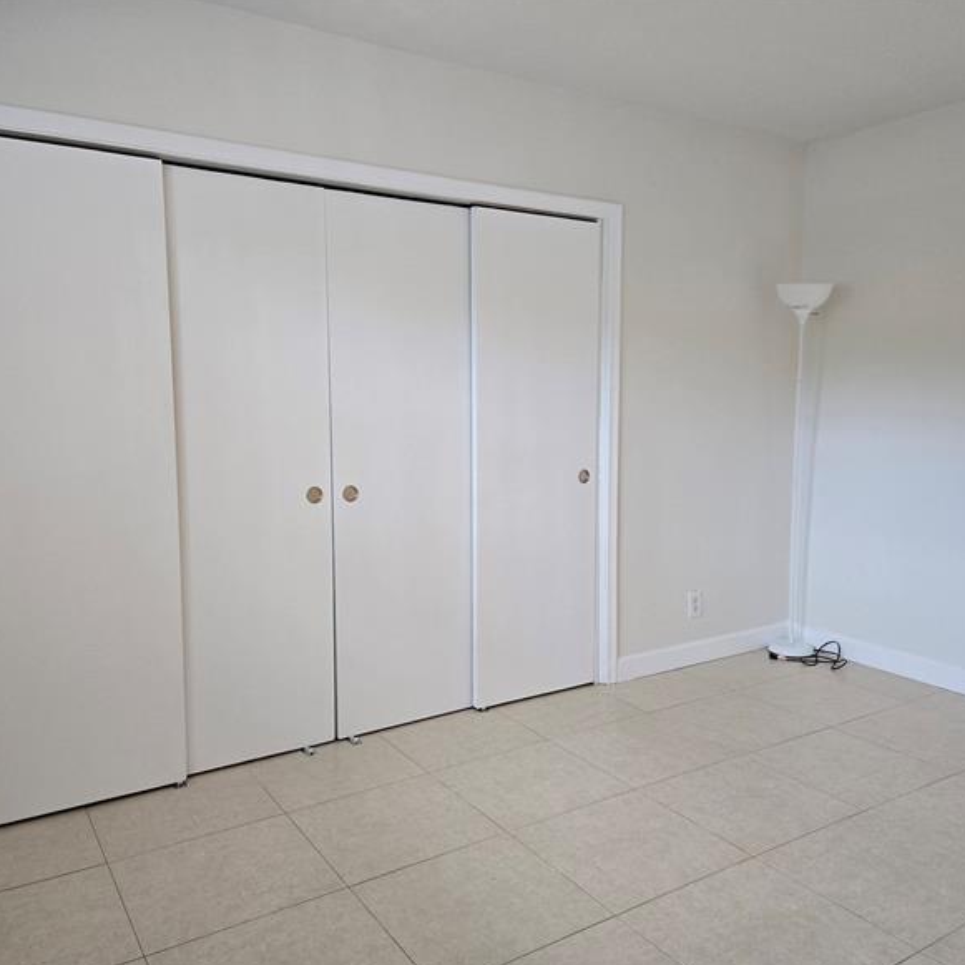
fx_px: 883
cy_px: 490
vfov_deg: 57.3
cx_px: 550
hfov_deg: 57.1
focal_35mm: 28
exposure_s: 1/120
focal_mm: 5.4
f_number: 1.8
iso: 250
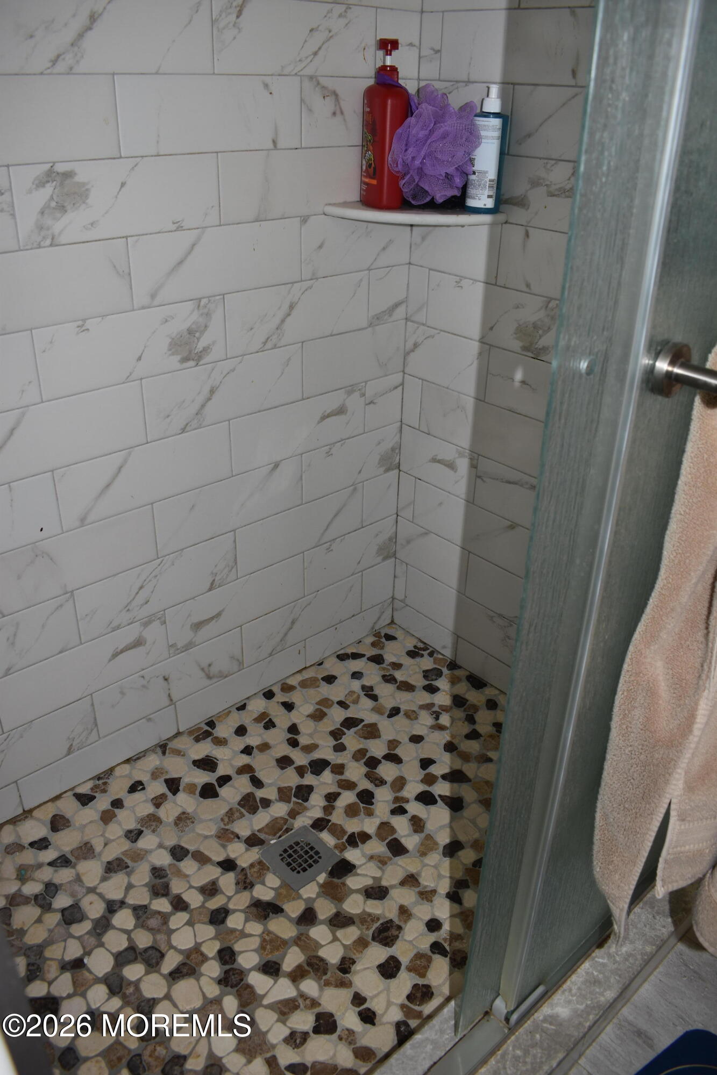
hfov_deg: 47.9
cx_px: 358
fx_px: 807
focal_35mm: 27
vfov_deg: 67.4
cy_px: 538
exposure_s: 1/30
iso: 200
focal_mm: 18
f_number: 5.6
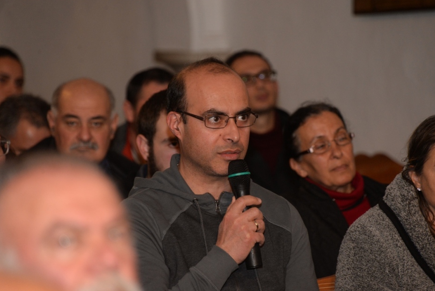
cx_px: 223
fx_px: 3119
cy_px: 144
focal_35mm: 258
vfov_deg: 5.3
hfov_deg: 8.0
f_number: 6.3
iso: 2000
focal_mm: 250
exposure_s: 1/80
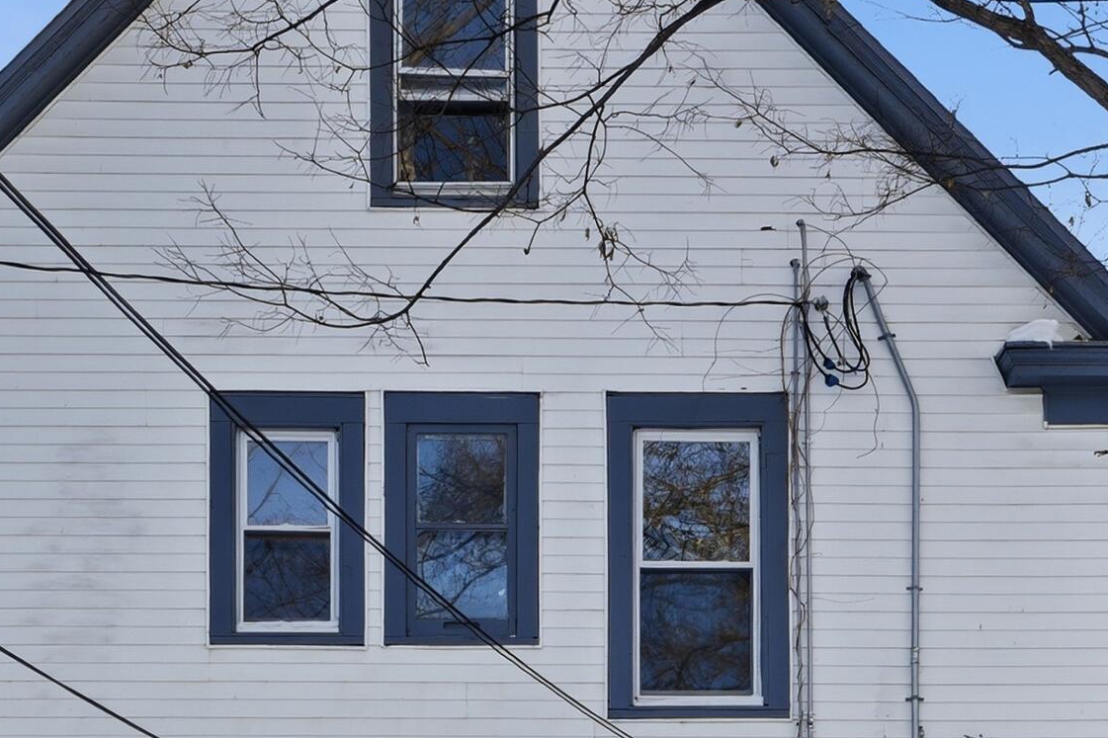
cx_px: 449
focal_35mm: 92
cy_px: 518
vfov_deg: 14.8
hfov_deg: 22.0
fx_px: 2841
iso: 100
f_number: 8
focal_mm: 34.5
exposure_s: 1/2000
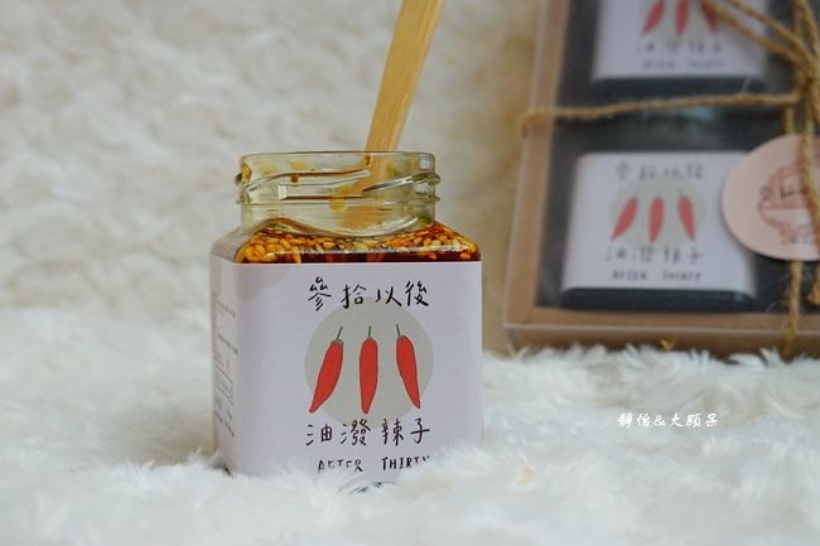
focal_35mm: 54
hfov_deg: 36.9
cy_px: 273
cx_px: 410
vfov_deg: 25.0
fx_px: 1230
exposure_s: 1/30
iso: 800
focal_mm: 19.84
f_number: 4
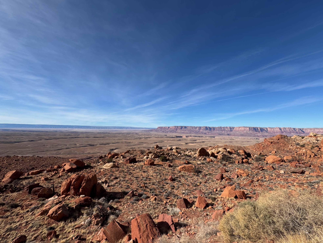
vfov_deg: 85.7
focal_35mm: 14
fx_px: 131
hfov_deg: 102.1
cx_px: 162
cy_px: 122
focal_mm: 2.22
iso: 50
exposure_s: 1/2770
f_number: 2.2
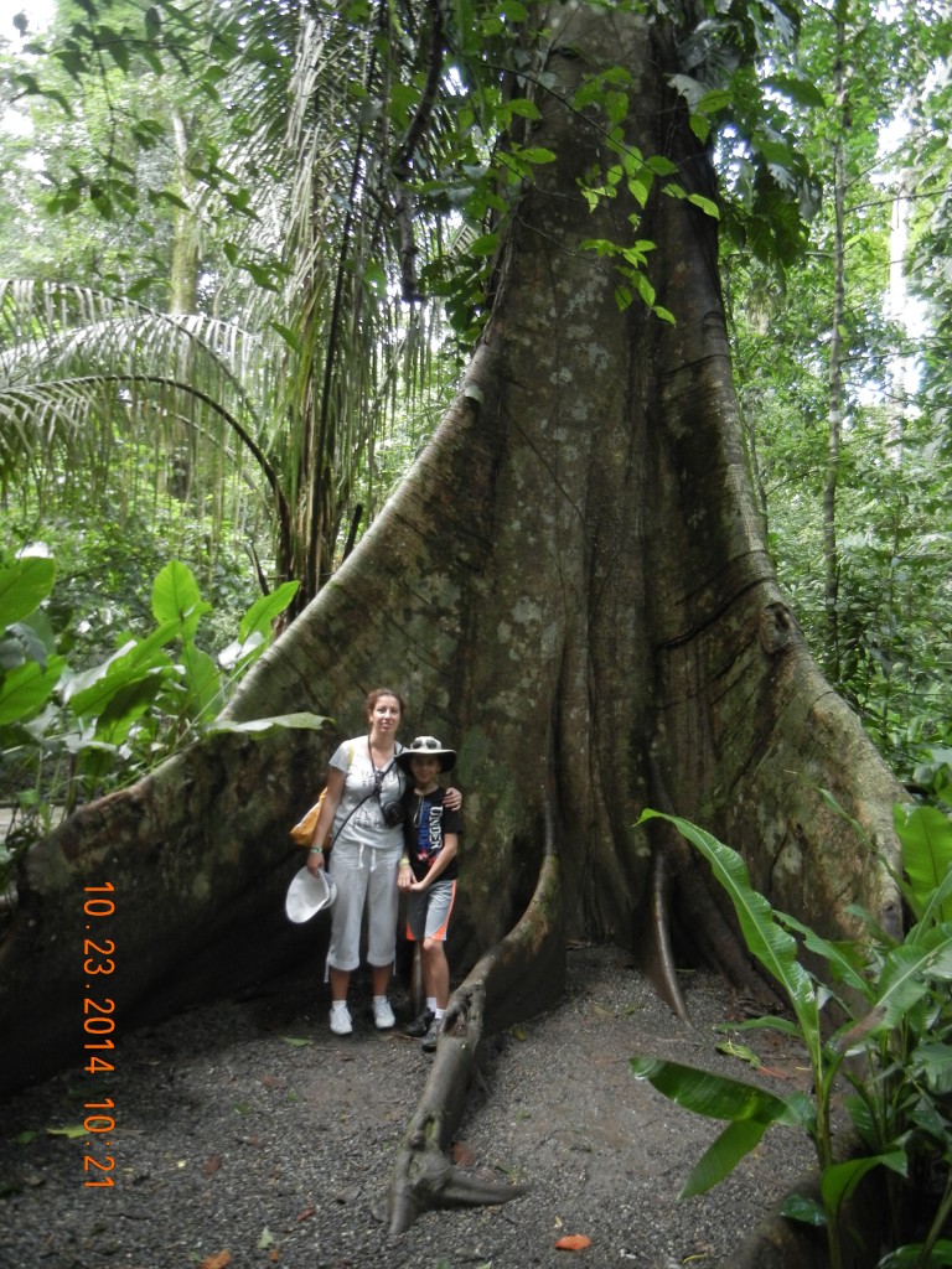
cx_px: 476
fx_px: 1100
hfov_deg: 46.8
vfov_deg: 60.0
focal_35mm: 30
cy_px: 634
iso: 400
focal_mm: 5.4
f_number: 3.5
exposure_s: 1/27.4
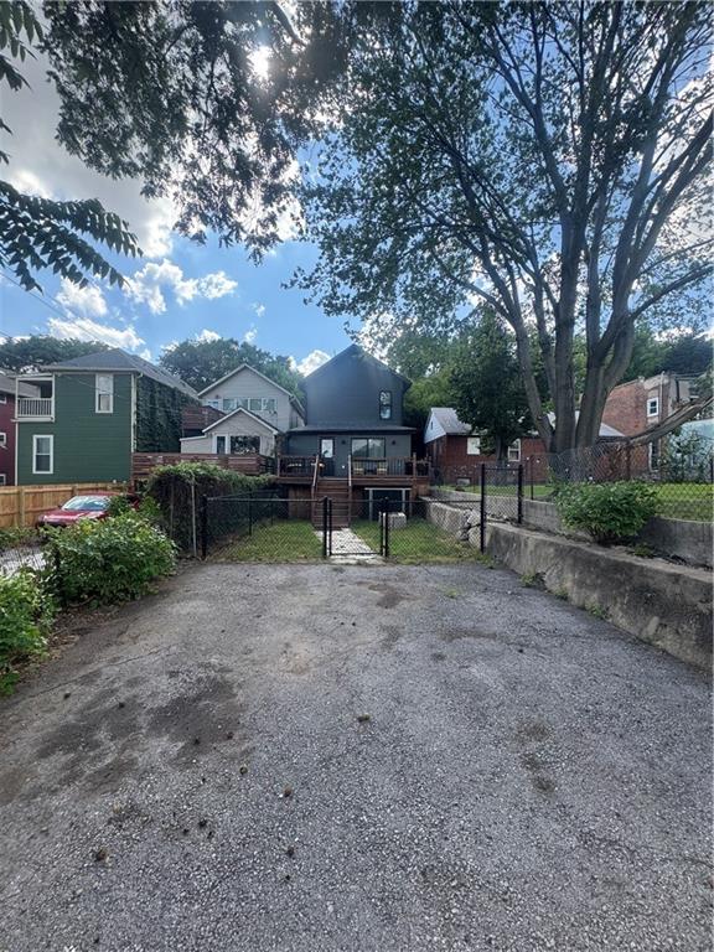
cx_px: 357
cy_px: 476
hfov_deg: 85.7
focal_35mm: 14
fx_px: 385
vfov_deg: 102.1
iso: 40
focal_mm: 2.22
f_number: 2.2
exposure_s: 1/440
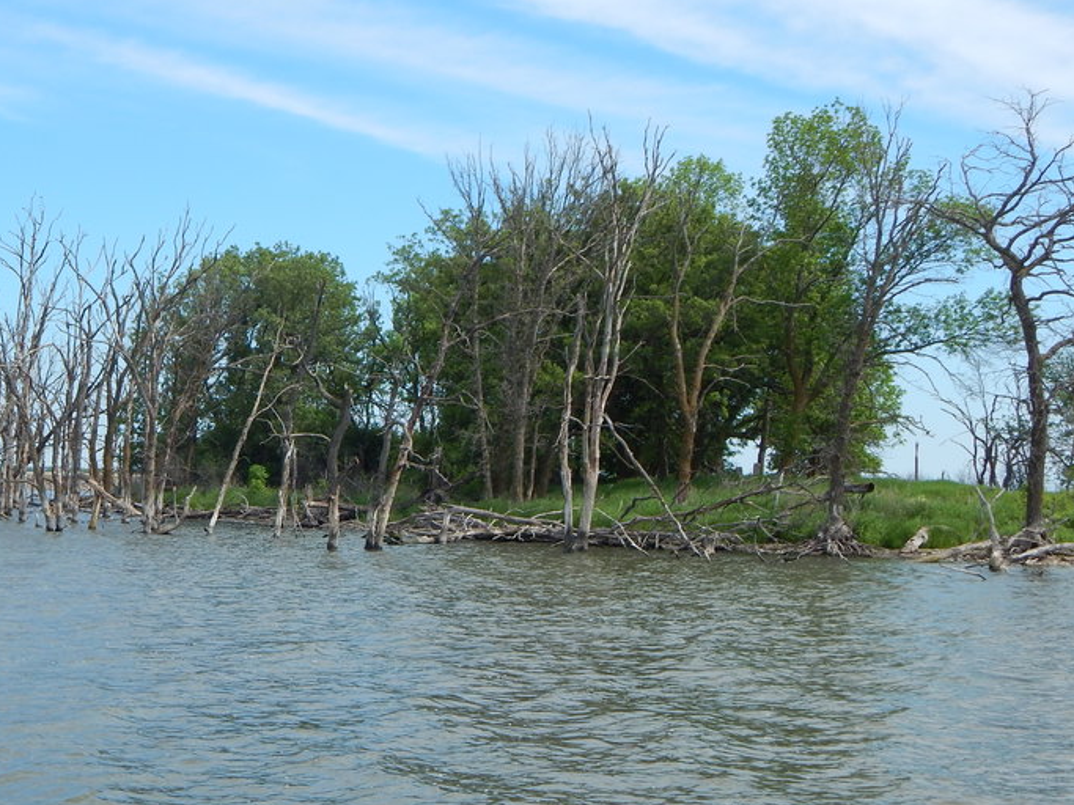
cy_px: 458
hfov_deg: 30.5
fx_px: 1954
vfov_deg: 23.3
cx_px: 341
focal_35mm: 63
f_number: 3.6
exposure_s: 1/1000
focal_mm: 7.7
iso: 125
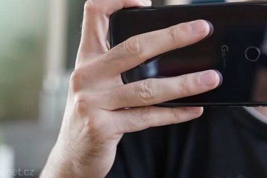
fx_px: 734
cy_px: 27
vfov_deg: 13.7
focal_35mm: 99
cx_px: 185
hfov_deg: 20.5
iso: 5000
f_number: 3.5
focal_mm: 55
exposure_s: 1/800
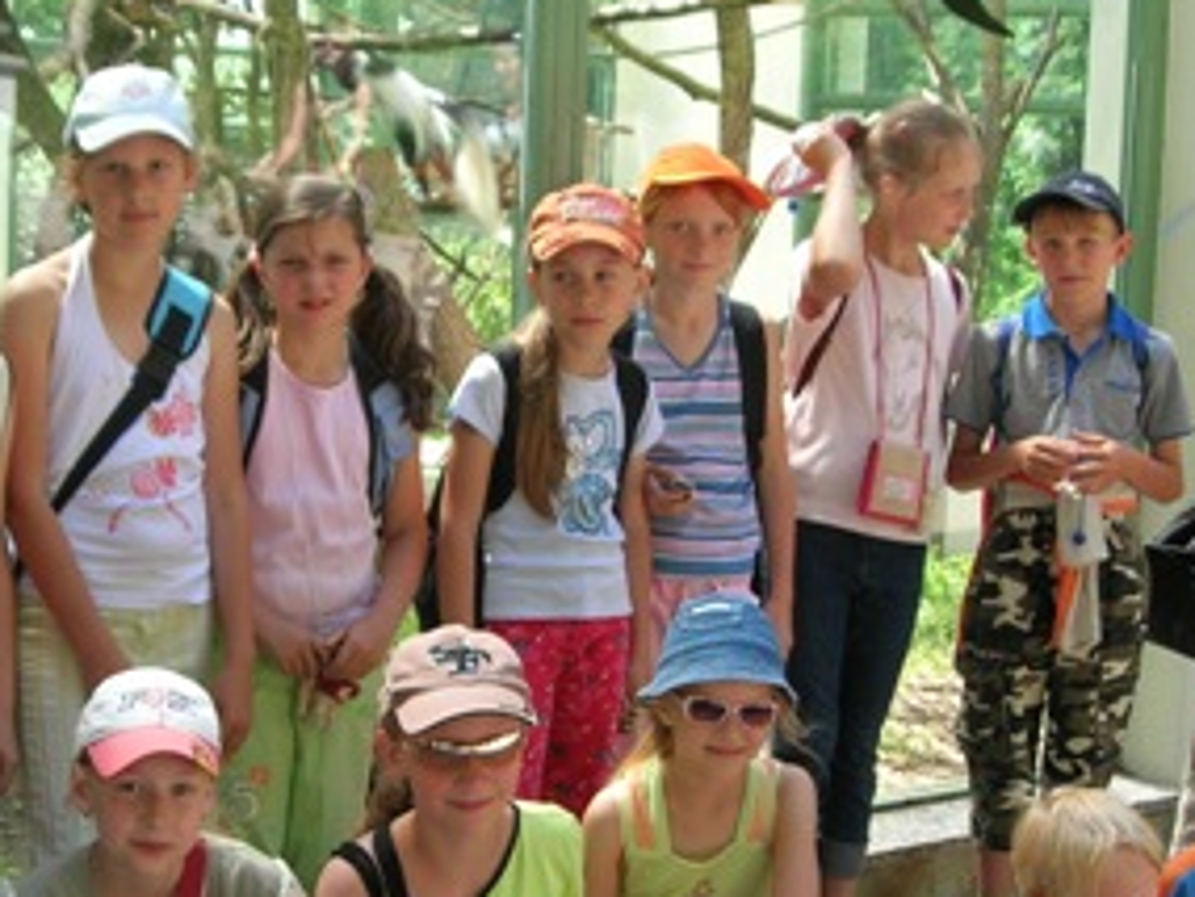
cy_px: 551
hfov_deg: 28.1
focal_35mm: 69
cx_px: 533
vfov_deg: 21.3
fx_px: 2383
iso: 64
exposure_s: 1/76.4
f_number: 4.8
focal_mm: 7.8
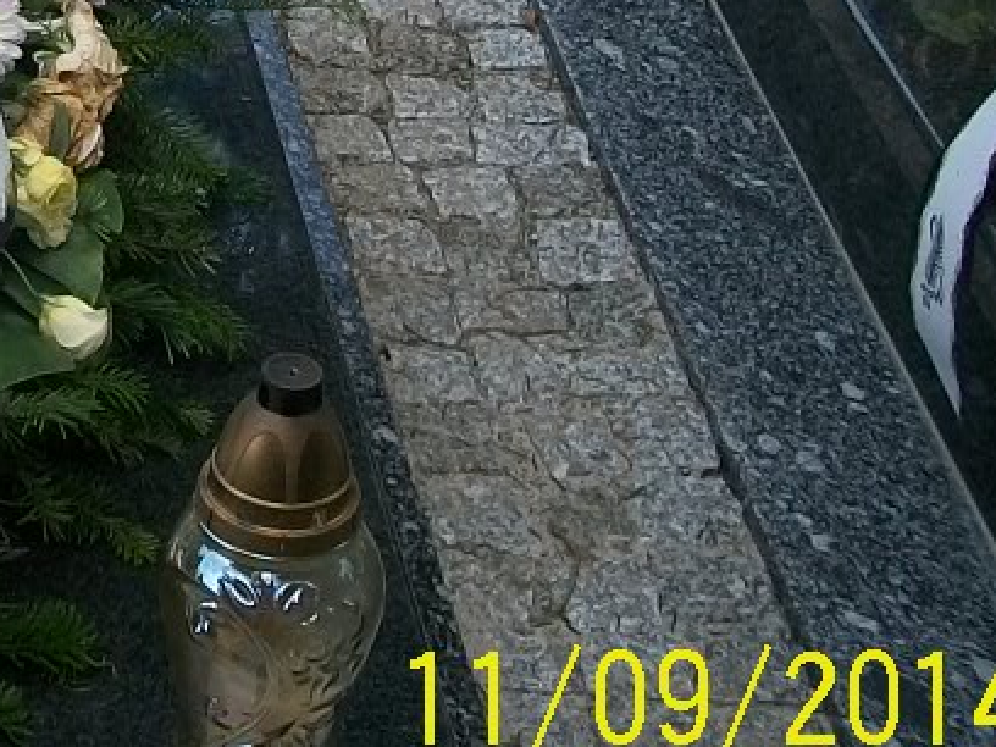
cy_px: -225
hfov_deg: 16.3
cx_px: -374
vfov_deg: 12.7
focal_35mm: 113
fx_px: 3251
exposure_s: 1/320
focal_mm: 6
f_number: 2.7
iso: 80
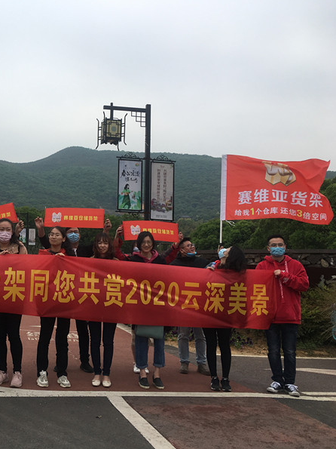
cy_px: 224
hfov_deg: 35.2
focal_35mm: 39
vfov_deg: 47.9
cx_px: 49
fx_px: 505
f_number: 2.2
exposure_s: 1/601
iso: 25
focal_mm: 4.15
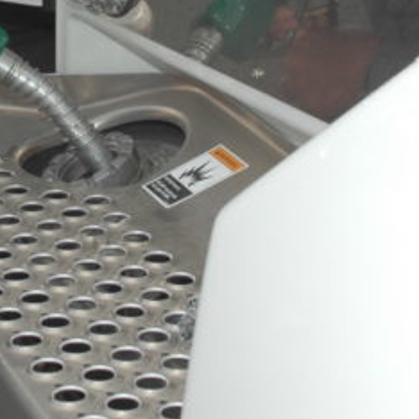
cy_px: 54
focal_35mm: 148
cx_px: -34
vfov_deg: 11.7
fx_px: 2027
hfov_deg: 11.6
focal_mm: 34
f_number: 11
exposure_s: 1/100
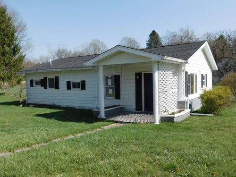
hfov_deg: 60.0
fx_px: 205
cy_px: 88
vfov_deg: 46.8
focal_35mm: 30
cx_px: 118
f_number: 3.2
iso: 125
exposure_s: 1/1250
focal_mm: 5.3
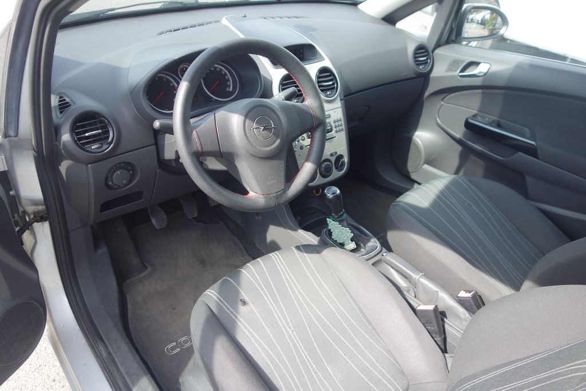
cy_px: 196
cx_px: 293
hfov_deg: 65.5
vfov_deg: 46.4
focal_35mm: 28
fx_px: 456
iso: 125
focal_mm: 10.4
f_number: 2.2
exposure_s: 1/400
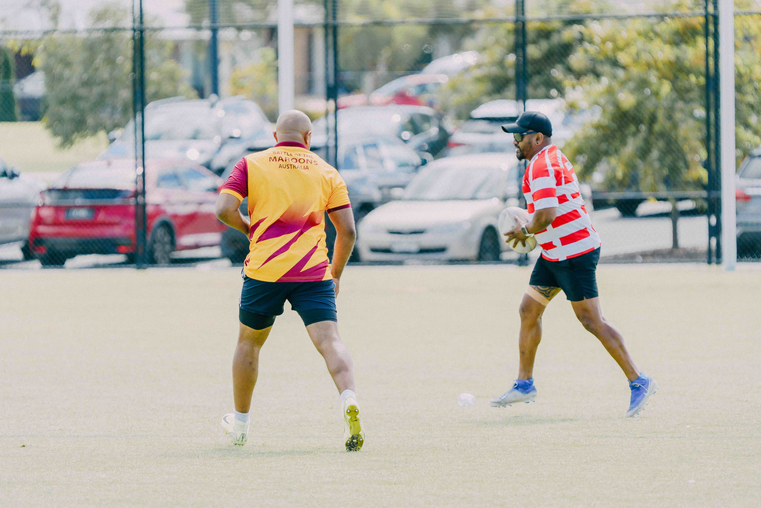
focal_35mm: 382
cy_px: 254
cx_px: 380
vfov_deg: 3.6
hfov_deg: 5.4
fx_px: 8074
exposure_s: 1/500
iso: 200
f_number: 6.3
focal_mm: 382
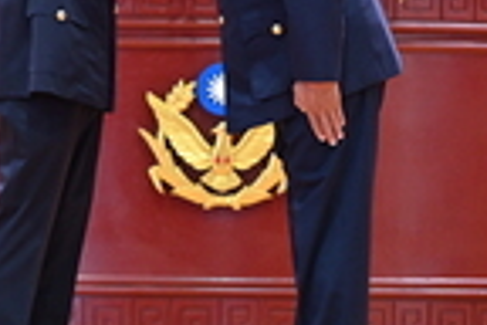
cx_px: 227
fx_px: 6168
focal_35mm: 456
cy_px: -279
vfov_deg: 3.0
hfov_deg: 4.5
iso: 800
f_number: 2.8
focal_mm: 94
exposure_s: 1/160
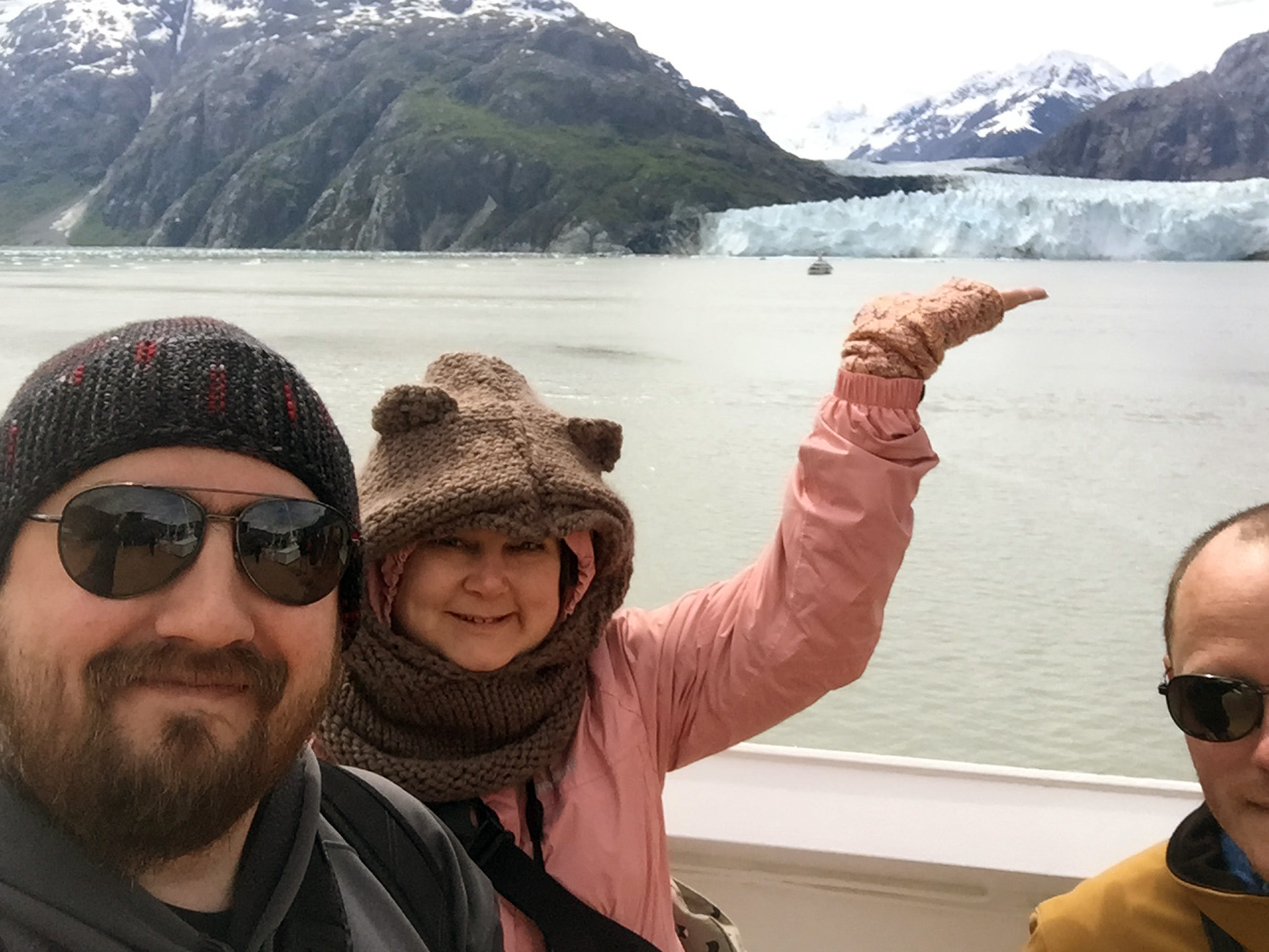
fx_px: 1136
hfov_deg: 58.4
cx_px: 634
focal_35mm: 31
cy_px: 476
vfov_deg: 45.4
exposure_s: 1/1701
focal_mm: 2.65
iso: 32
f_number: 2.2
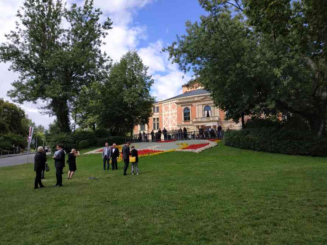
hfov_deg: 71.6
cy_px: 122
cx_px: 164
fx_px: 227
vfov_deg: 56.8
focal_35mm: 24
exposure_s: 1/2304
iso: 200
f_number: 1.9
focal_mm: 3.9
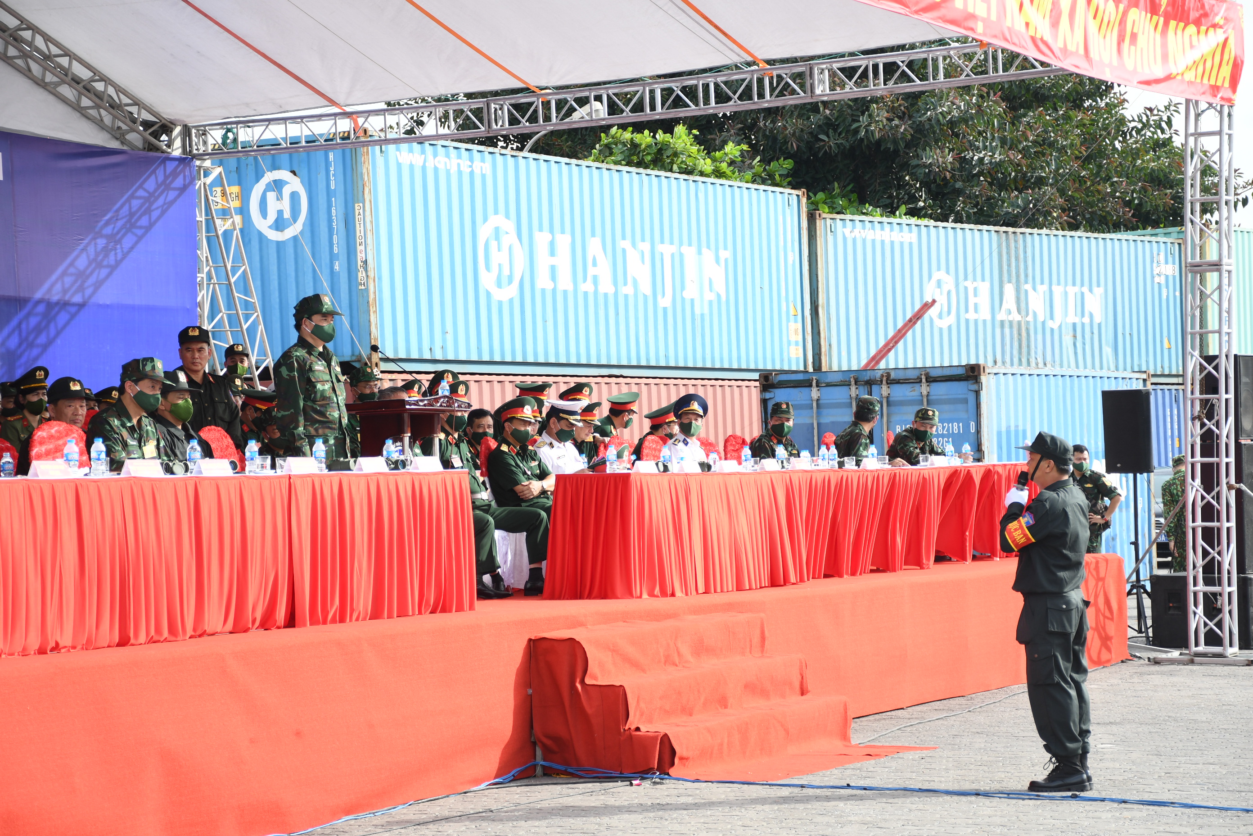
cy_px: 418
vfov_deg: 14.7
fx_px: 3237
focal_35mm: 93
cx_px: 626
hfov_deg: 21.9
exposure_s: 1/200
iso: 160
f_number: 5
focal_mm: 62
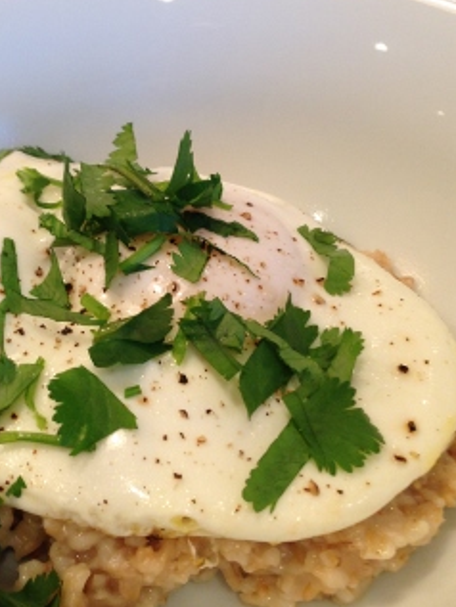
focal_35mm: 50
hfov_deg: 28.9
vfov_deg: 38.1
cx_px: 148
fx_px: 878
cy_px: 278
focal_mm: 4.12
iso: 80
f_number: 2.4
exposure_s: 1/20
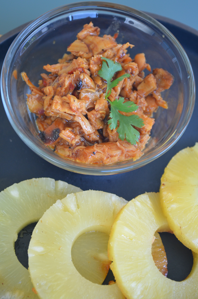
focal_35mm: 82
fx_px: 684
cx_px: 99
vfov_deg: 24.7
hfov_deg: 16.5
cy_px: 150
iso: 640
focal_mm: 55
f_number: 5.6
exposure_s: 1/60
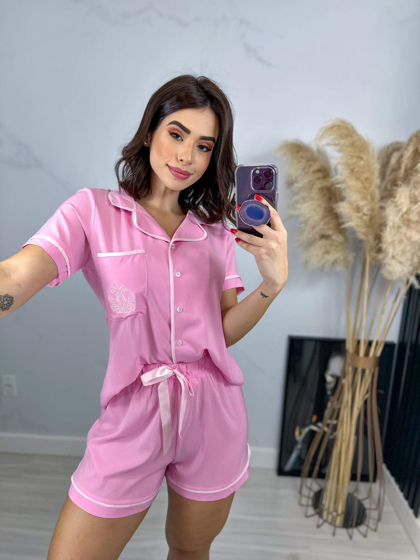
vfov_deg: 71.6
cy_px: 280
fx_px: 388
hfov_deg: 56.8
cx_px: 210
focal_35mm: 24
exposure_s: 1/240
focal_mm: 6.86
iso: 64
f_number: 1.8
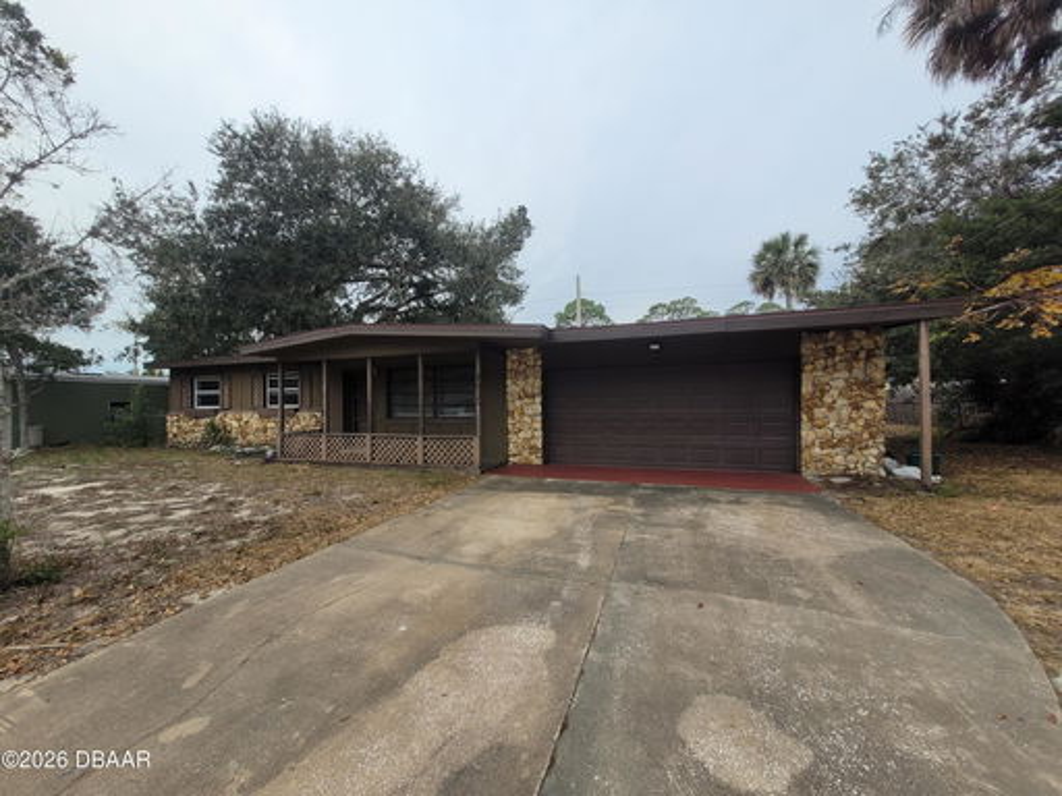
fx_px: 399
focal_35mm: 13
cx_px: 531
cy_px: 398
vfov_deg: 89.9
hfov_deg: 106.2
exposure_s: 1/686
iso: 40
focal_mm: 1.74
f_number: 2.2
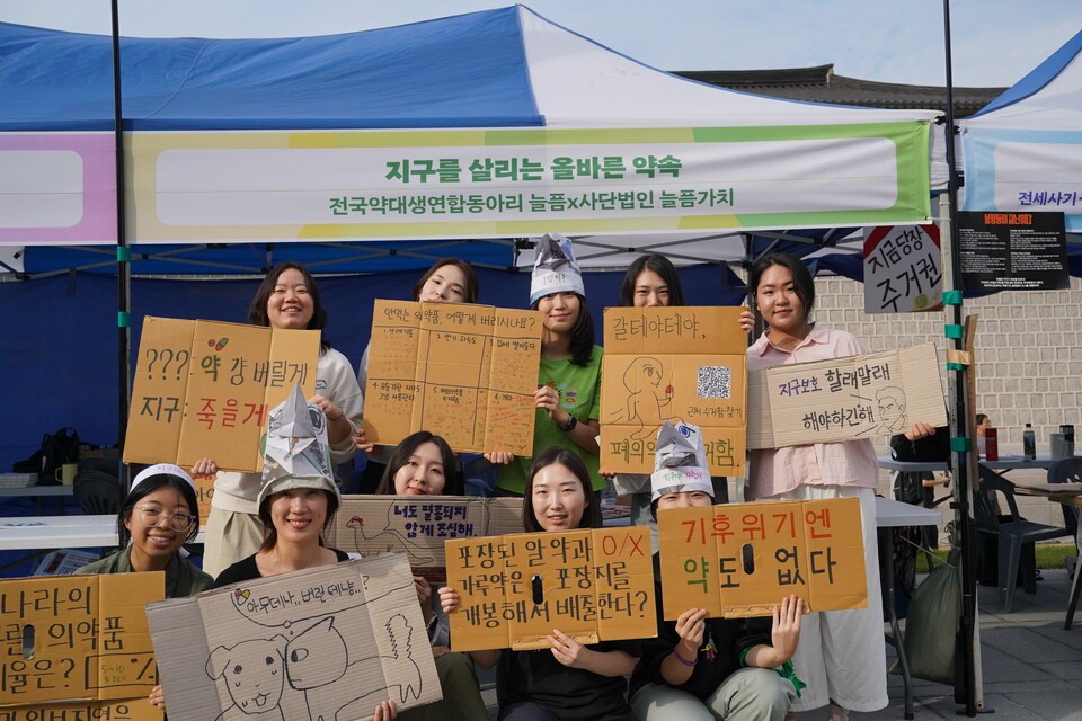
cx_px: 541
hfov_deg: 49.6
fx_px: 1172
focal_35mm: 39
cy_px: 360
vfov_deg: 34.2
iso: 1250
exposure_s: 1/3200
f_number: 7.1
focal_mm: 39
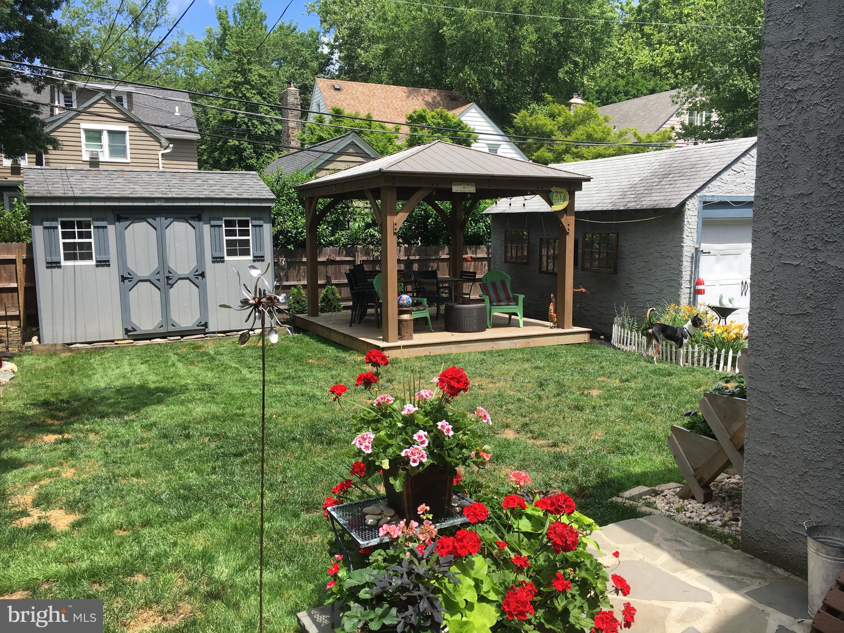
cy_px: 316
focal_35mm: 29
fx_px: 707
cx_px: 422
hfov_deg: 61.7
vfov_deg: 48.2
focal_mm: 4.15
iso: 25
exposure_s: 1/962
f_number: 2.2
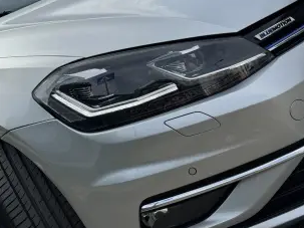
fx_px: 500
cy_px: 132
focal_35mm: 57
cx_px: 146
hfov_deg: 33.8
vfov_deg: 25.6
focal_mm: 6.76
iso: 64
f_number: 1.78
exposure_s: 1/4310
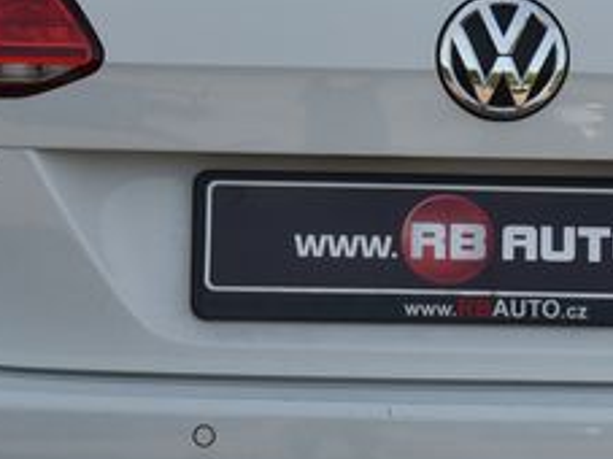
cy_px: 202
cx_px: 456
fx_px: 3841
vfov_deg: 6.8
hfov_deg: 9.1
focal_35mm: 217
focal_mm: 50
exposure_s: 1/400
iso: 500
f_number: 9
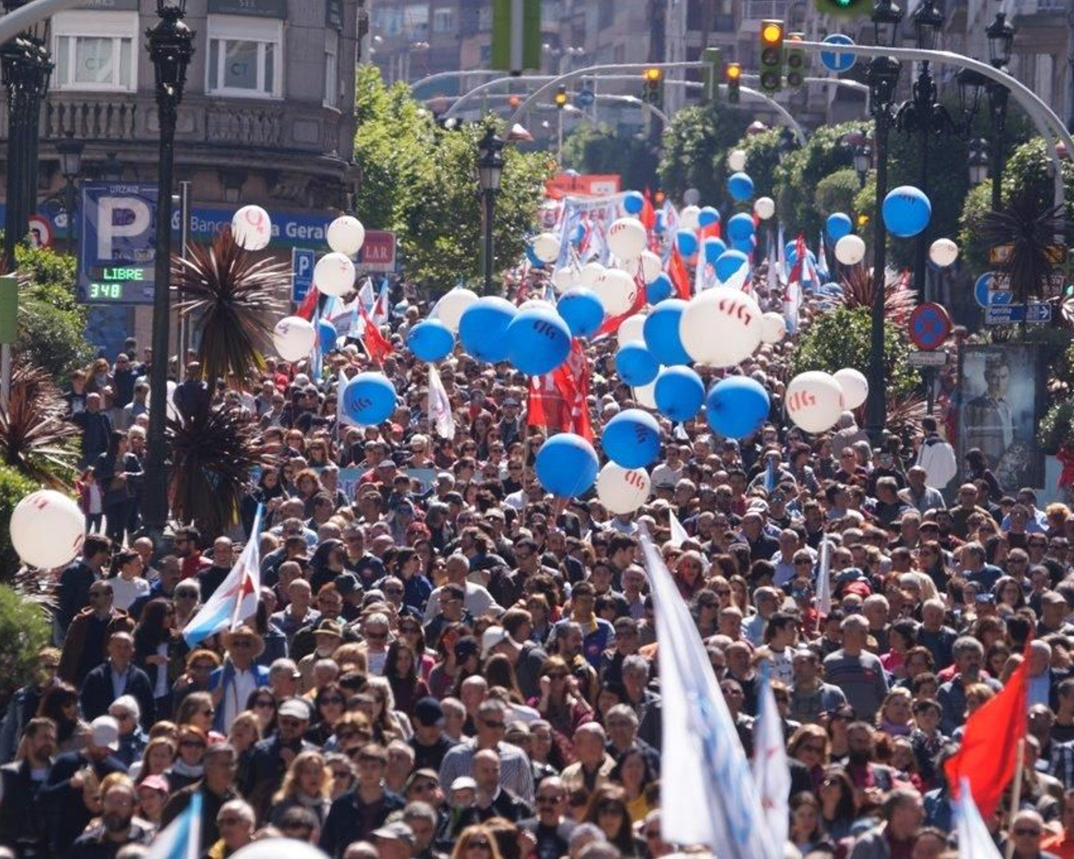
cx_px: 612
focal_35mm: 678
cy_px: 429
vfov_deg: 2.3
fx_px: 21549
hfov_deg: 2.9
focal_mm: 400
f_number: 6.3
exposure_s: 1/400
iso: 200
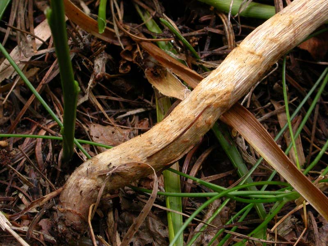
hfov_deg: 12.8
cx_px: 164
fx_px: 1459
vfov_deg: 9.6
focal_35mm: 154
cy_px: 123
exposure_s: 1/15
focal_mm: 32
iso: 200
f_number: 10.3
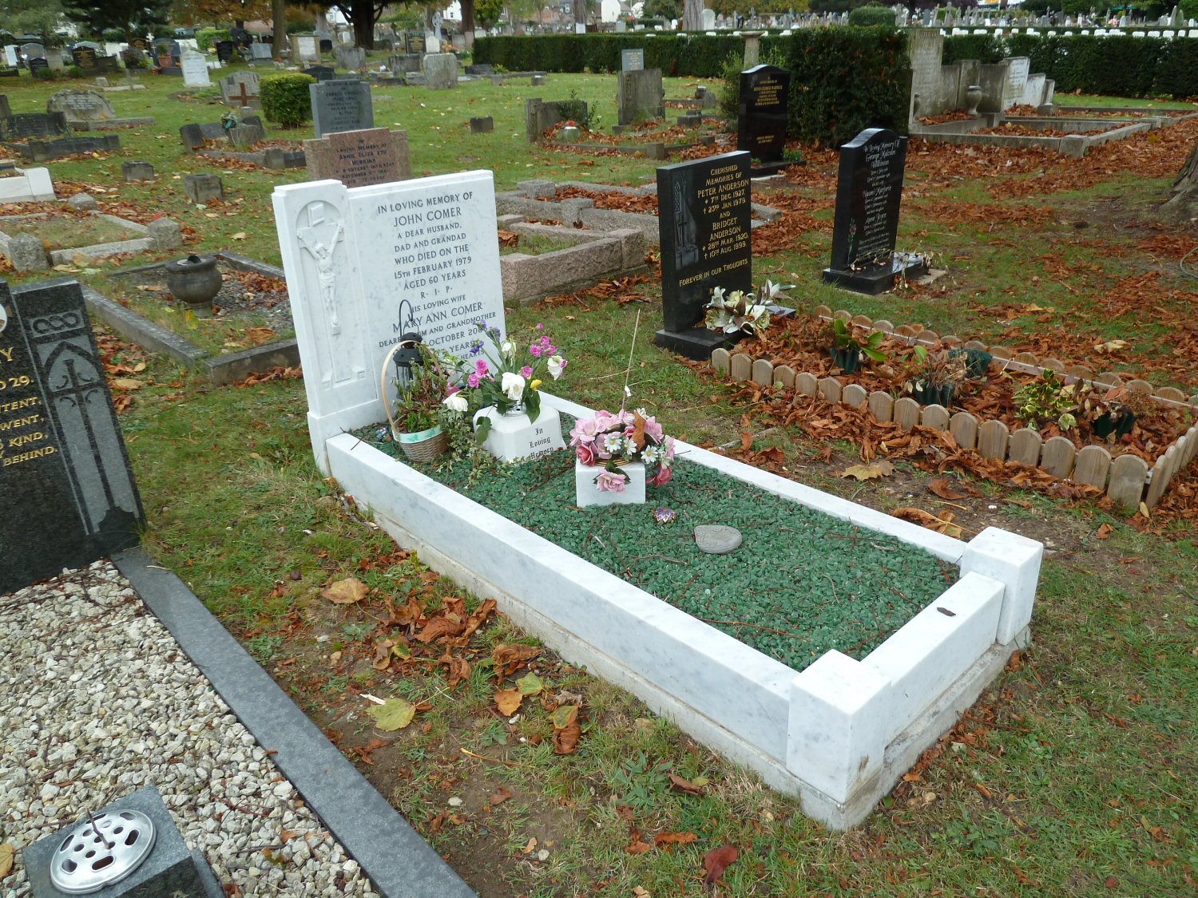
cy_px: 449
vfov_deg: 54.9
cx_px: 599
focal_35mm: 25
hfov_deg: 69.4
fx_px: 865
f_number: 3.3
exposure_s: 1/80
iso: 80
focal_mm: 4.1
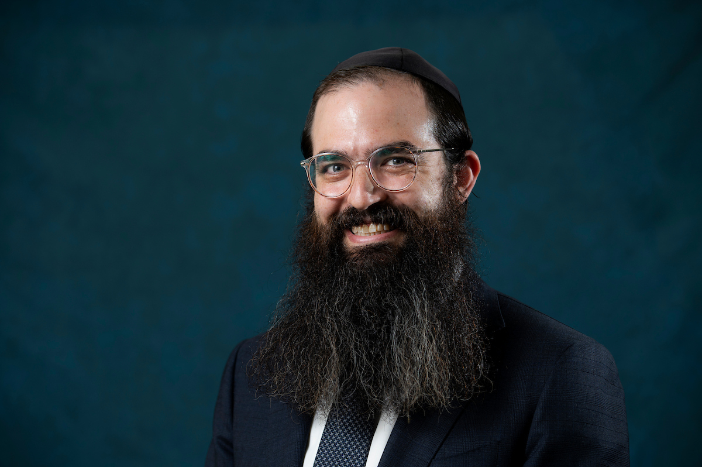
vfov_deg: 13.7
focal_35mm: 100
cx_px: 351
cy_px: 234
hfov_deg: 20.4
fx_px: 1948
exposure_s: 1/160
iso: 160
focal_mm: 100
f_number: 4
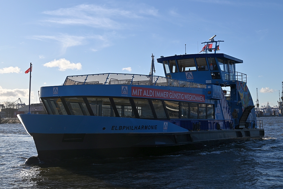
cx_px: 142
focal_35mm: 46
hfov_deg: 42.7
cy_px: 94
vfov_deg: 29.3
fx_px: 362
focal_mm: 46
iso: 100
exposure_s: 1/500
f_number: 7.1
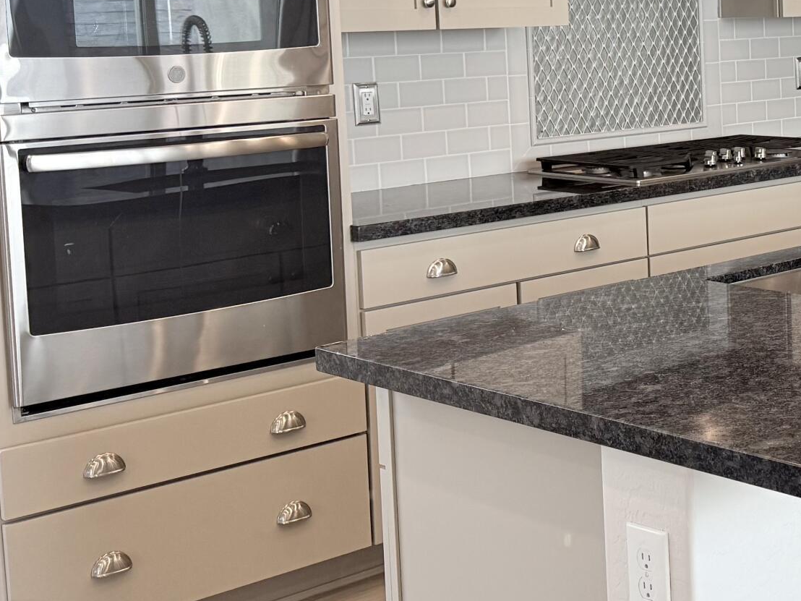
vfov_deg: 22.3
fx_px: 1504
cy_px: 132
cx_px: 859
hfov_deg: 27.5
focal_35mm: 65
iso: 160
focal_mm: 6.76
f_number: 1.78
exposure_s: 1/162
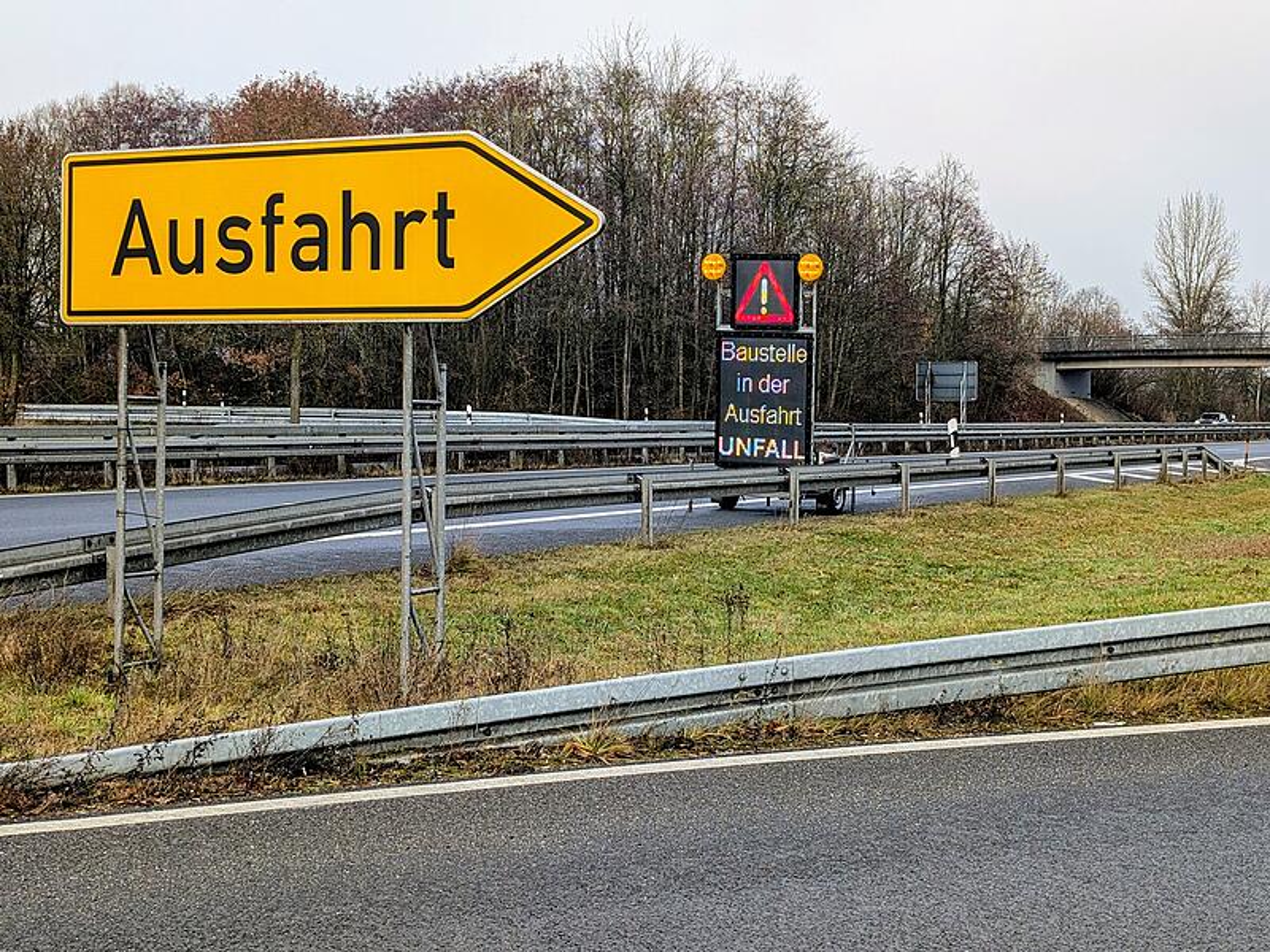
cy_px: 476
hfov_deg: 38.9
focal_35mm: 49
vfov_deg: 29.7
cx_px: 635
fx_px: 1798
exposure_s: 1/185
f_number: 1.68
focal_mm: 6.9
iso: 21
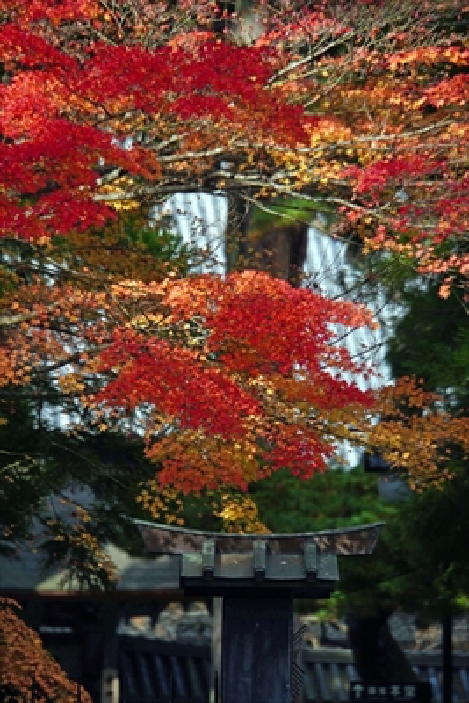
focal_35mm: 300
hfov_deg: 4.6
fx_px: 5857
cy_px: 352
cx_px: 234
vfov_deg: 6.9
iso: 125
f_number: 6.3
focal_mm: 200
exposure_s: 1/320
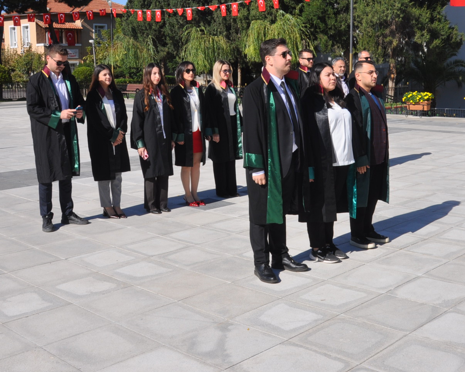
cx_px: 296
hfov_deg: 40.8
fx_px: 619
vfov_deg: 33.3
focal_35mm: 45
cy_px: 145
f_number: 14
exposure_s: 1/200
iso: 200
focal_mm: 18
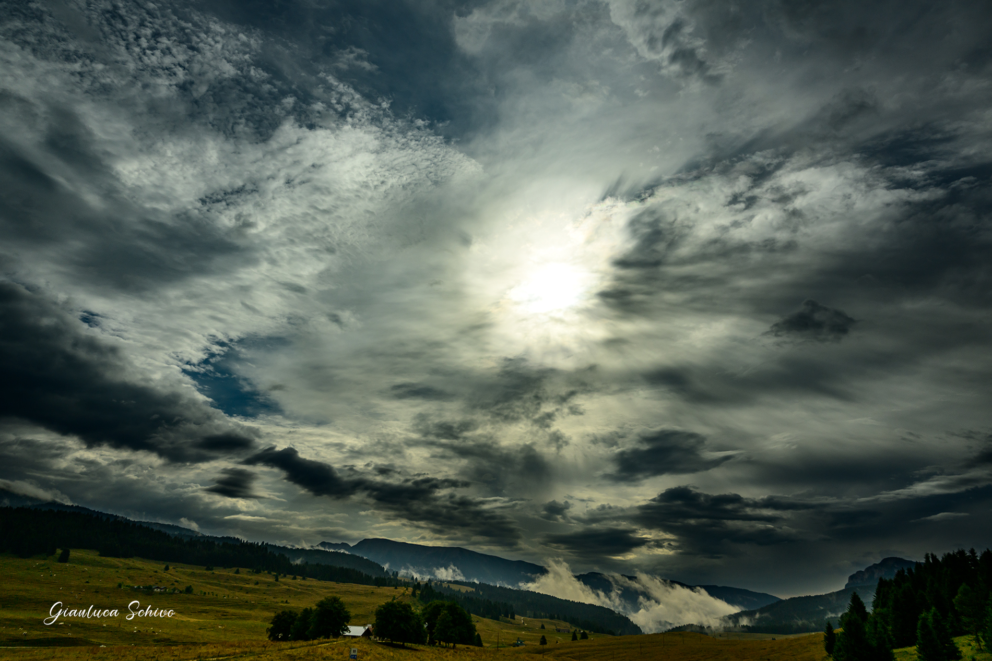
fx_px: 661
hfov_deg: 73.7
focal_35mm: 24
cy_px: 330
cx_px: 496
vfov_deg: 53.1
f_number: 9
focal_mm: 24
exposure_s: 1/2000
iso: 200
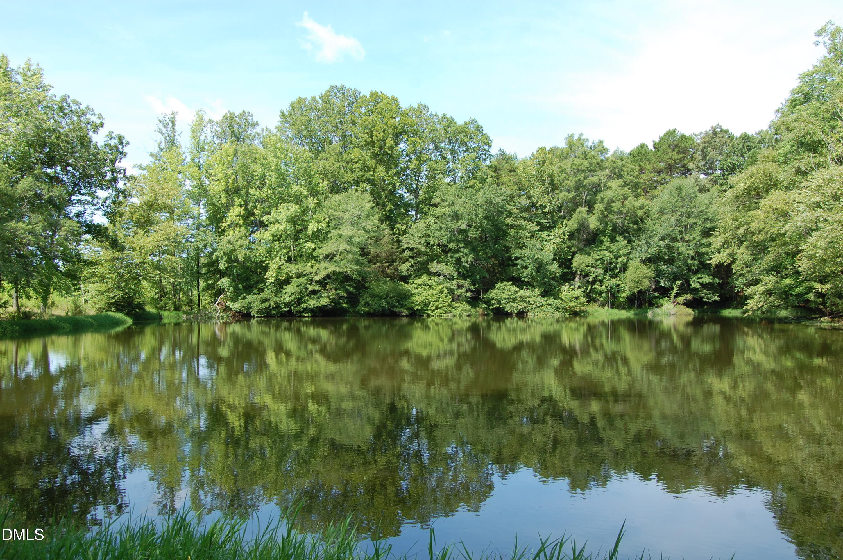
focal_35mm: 28
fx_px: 667
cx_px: 422
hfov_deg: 64.6
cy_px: 280
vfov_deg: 45.6
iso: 200
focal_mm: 19
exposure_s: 1/200
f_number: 7.1
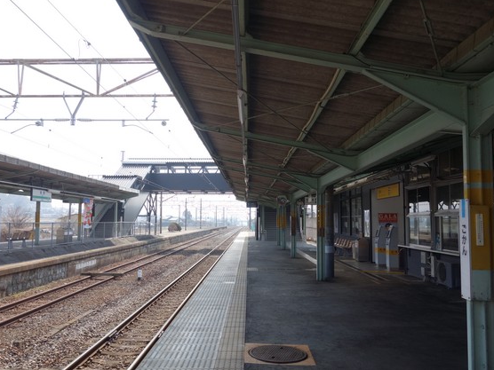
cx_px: 232
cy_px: 181
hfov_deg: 58.3
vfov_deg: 45.4
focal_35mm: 31
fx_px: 442
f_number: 5.6
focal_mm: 10.4
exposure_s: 1/200
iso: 125
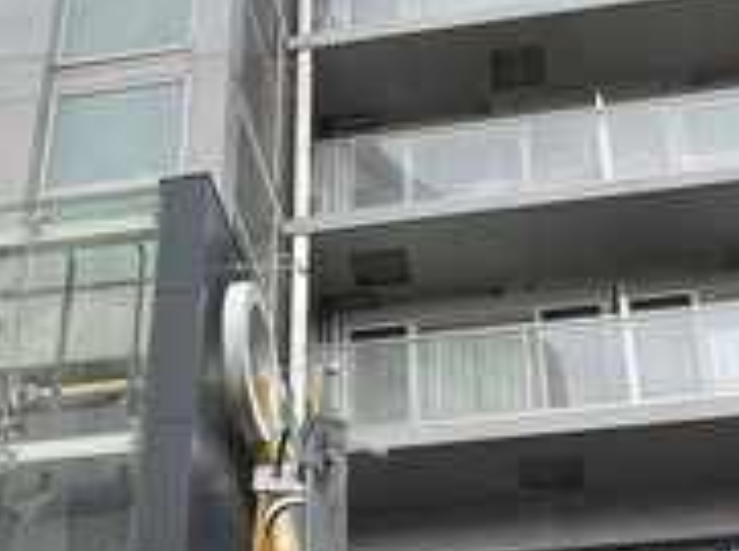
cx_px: 388
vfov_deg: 22.6
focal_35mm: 62
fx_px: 1321
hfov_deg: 31.2
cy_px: 555
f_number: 2.4
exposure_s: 1/255
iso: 32
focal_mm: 1.55
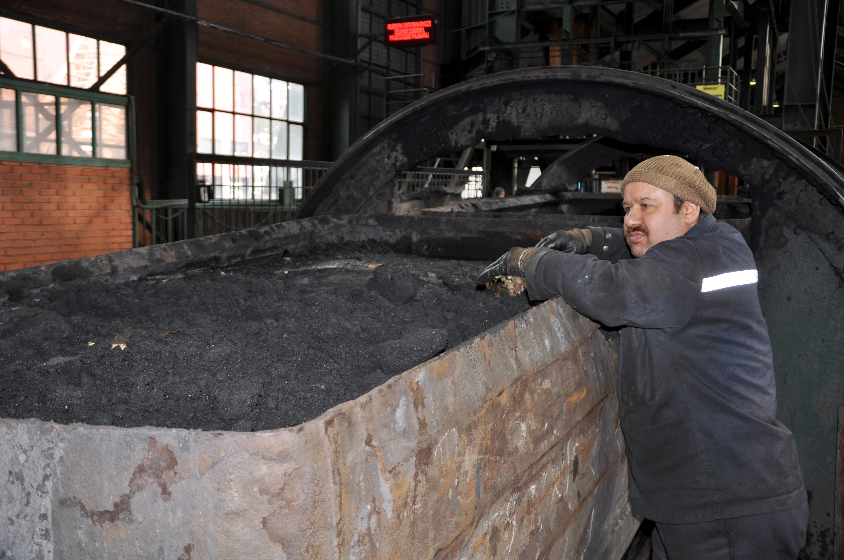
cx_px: 422
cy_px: 280
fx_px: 913
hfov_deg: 49.6
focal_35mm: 39
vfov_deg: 34.1
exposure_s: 1/60
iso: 250
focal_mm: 26
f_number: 4
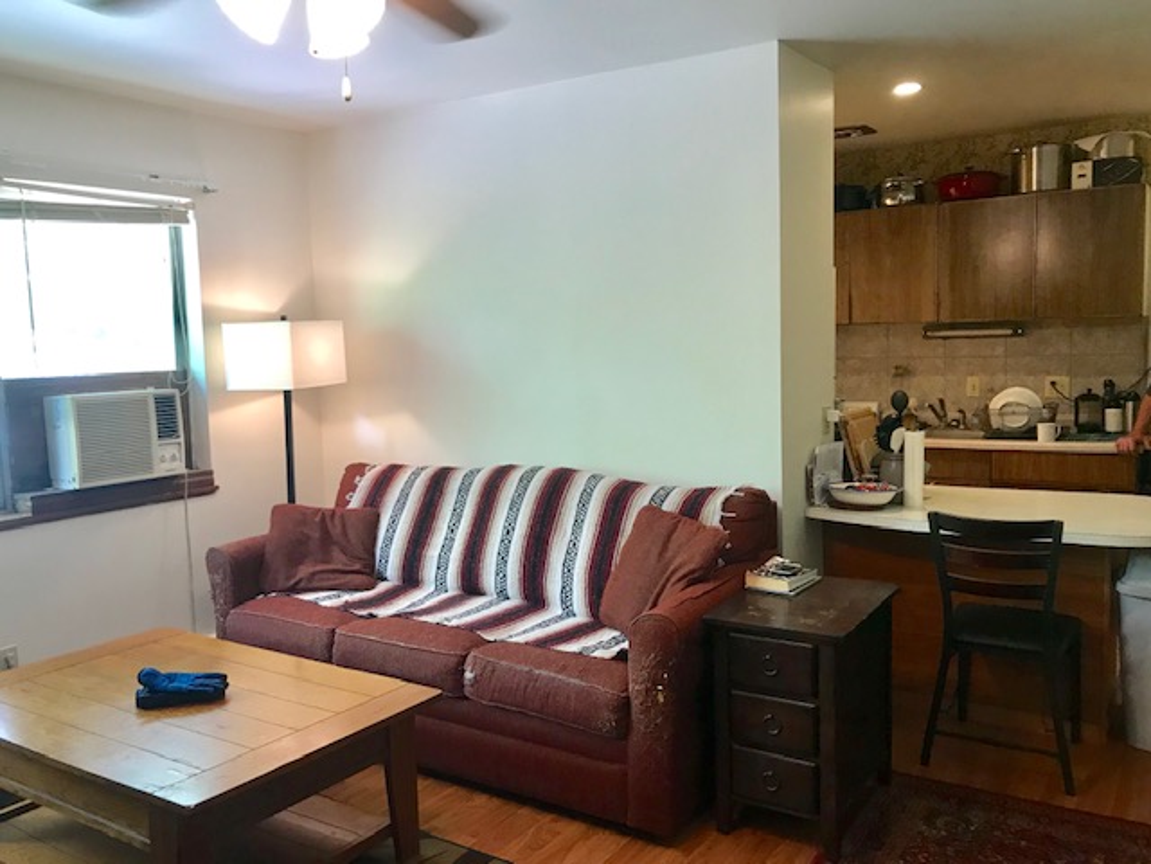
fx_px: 931
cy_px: 432
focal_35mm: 28
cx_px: 576
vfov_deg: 49.7
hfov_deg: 63.4
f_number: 1.8
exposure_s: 1/20
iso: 40
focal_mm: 3.99
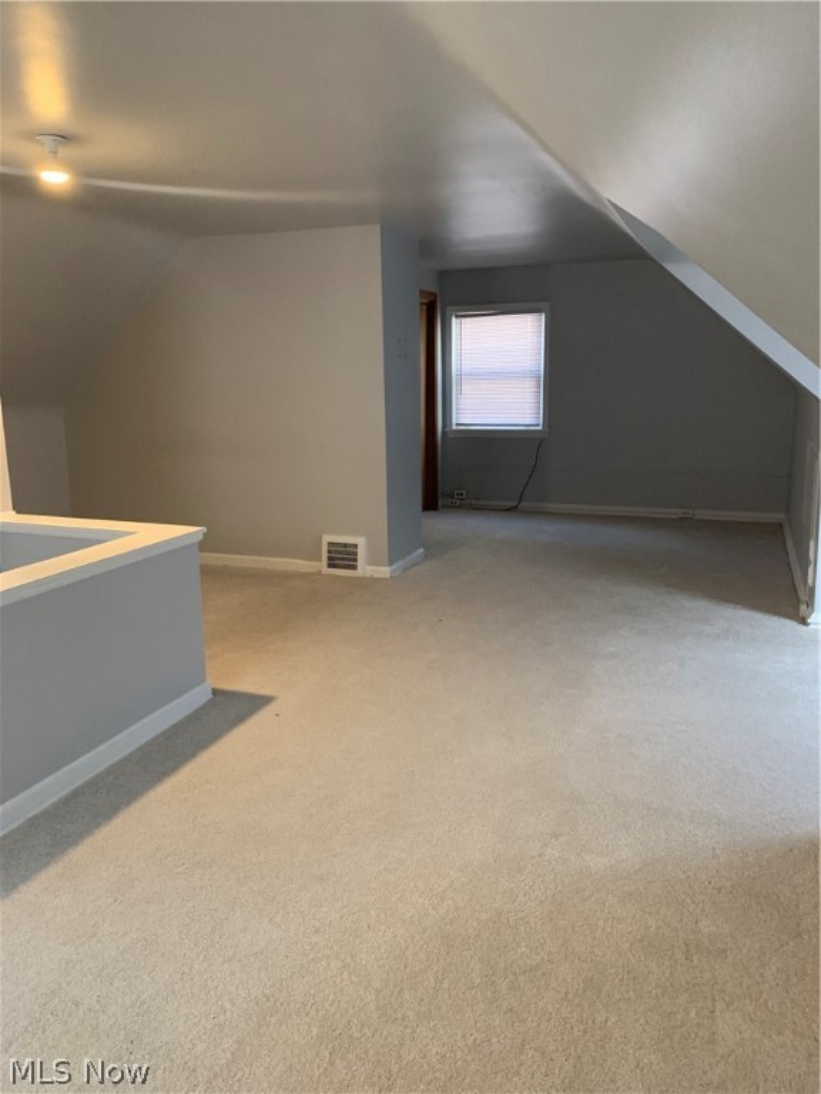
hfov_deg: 53.1
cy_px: 547
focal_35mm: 26
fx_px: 822
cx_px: 410
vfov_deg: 67.3
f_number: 1.8
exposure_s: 1/40
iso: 250
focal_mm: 4.25
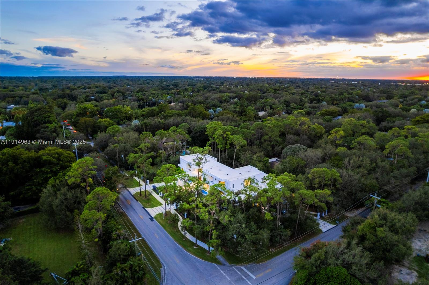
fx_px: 262
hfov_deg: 78.6
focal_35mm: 22
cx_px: 214
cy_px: 142
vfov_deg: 57.2
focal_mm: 8.38
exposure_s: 1/50
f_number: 2.8
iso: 110
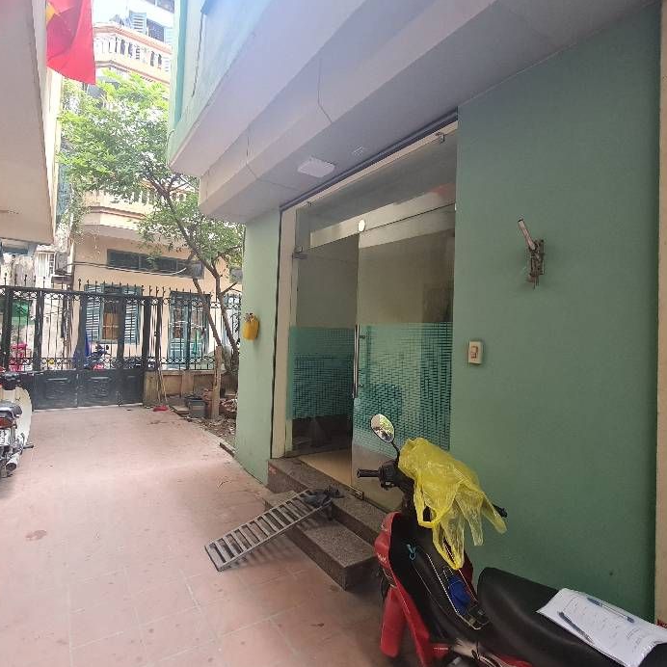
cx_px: 347
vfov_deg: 83.9
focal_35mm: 17
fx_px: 371
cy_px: 322
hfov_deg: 83.9
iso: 200
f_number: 2.2
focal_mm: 2.2
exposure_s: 1/50
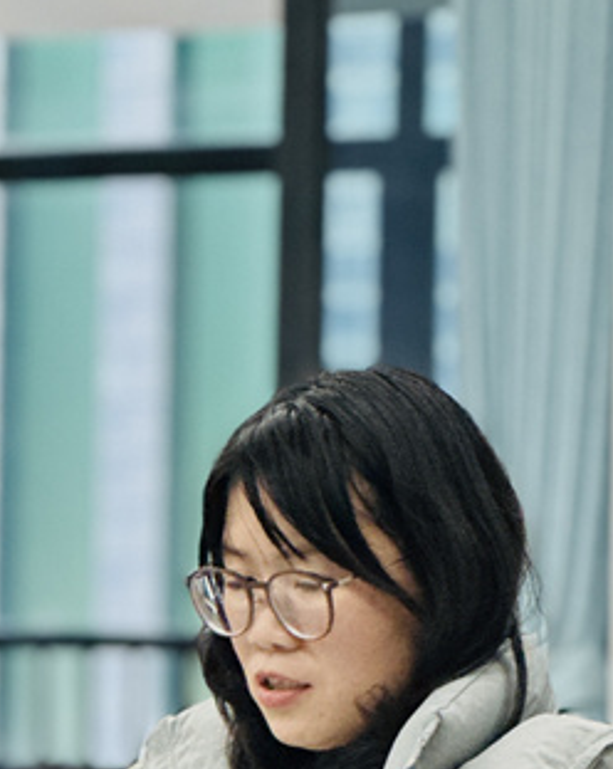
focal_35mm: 242
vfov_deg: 8.0
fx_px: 5499
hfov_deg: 6.4
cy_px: 729
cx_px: 334
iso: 250
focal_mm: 9
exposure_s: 1/90
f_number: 2.8
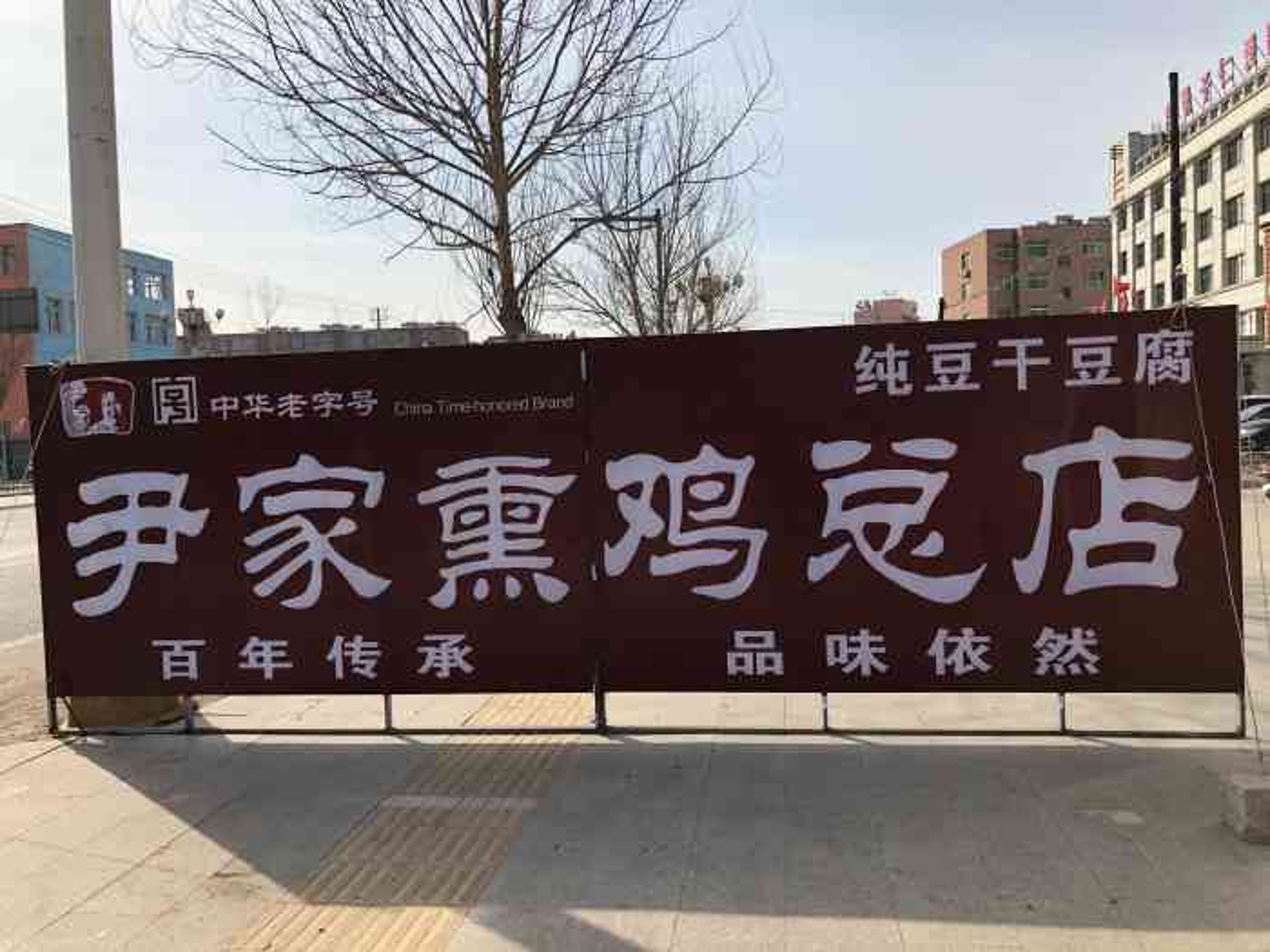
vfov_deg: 49.7
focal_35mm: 28
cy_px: 476
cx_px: 635
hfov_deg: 63.4
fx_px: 1027
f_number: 1.8
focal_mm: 3.99
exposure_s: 1/2525
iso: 20
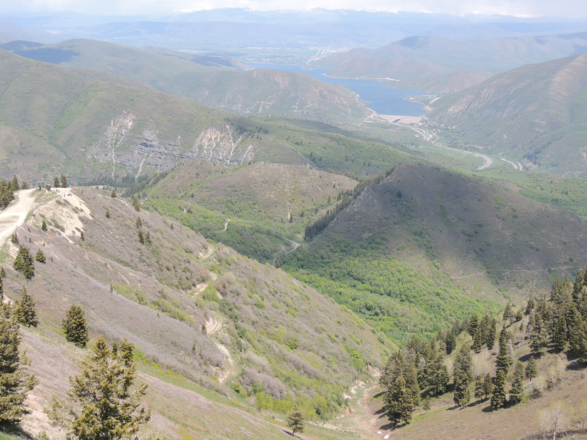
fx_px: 797
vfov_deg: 30.9
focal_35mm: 47
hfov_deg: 40.4
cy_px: 220
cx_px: 294
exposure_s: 1/640
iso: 100
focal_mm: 8.3
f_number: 3.5
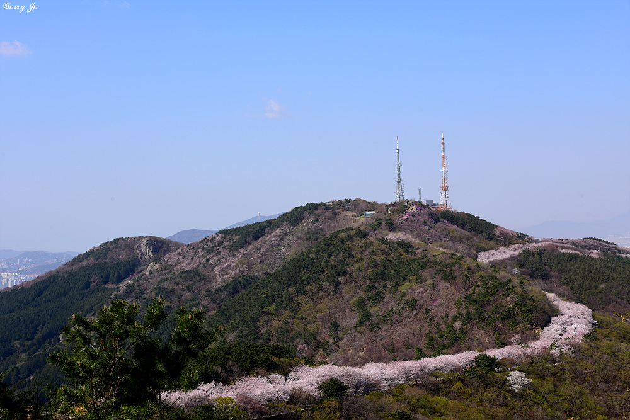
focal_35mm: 55
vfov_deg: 24.6
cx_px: 315
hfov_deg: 36.2
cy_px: 210
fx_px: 963
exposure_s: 1/200
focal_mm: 55
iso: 100
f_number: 9
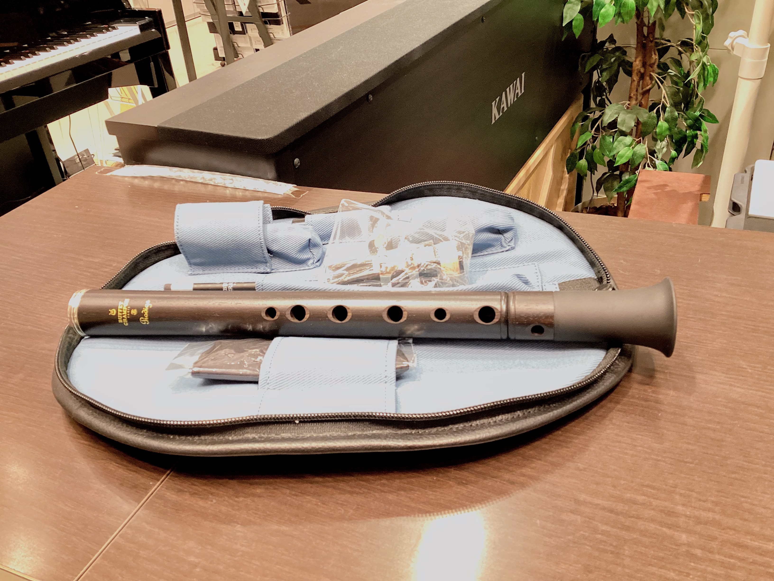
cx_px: 387
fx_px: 693
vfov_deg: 45.4
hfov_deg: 58.4
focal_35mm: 31
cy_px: 290
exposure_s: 1/50
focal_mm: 3.3
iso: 200
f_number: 2.4
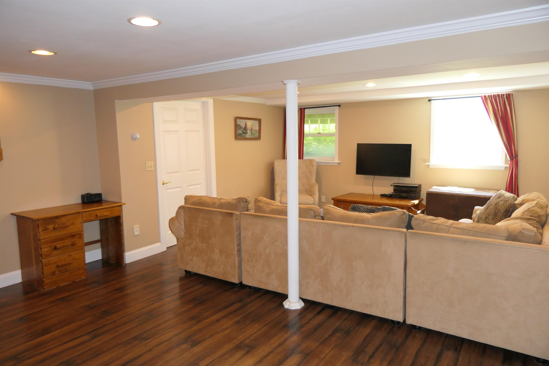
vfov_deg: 53.1
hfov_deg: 73.7
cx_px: 274
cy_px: 183
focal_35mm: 24
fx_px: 366
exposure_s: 1/60
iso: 640
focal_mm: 8.8
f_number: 2.8
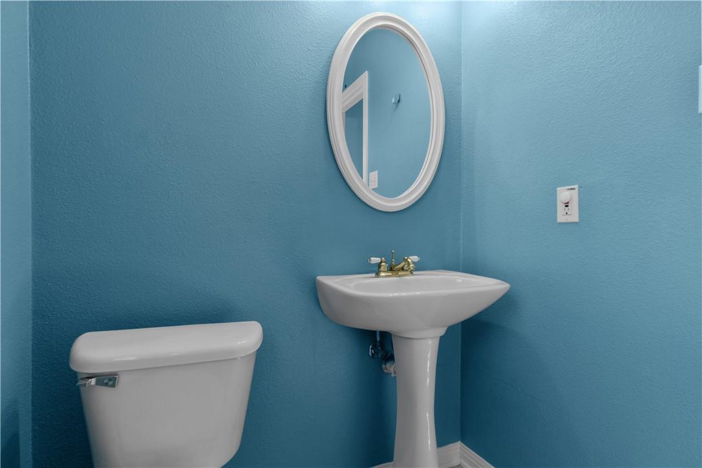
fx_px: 351
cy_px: 234
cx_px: 351
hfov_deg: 90.0
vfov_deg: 67.4
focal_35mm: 18
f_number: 9
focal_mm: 12
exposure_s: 1/3
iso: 400
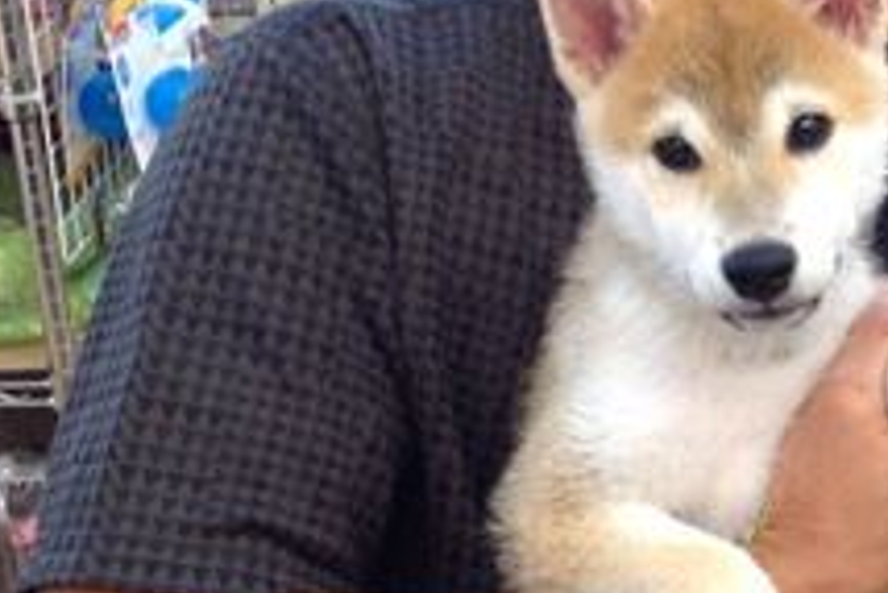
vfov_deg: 13.4
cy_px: 369
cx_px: 967
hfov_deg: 19.2
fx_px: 2518
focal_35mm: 102
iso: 50
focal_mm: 4.28
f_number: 2.4
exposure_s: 1/30
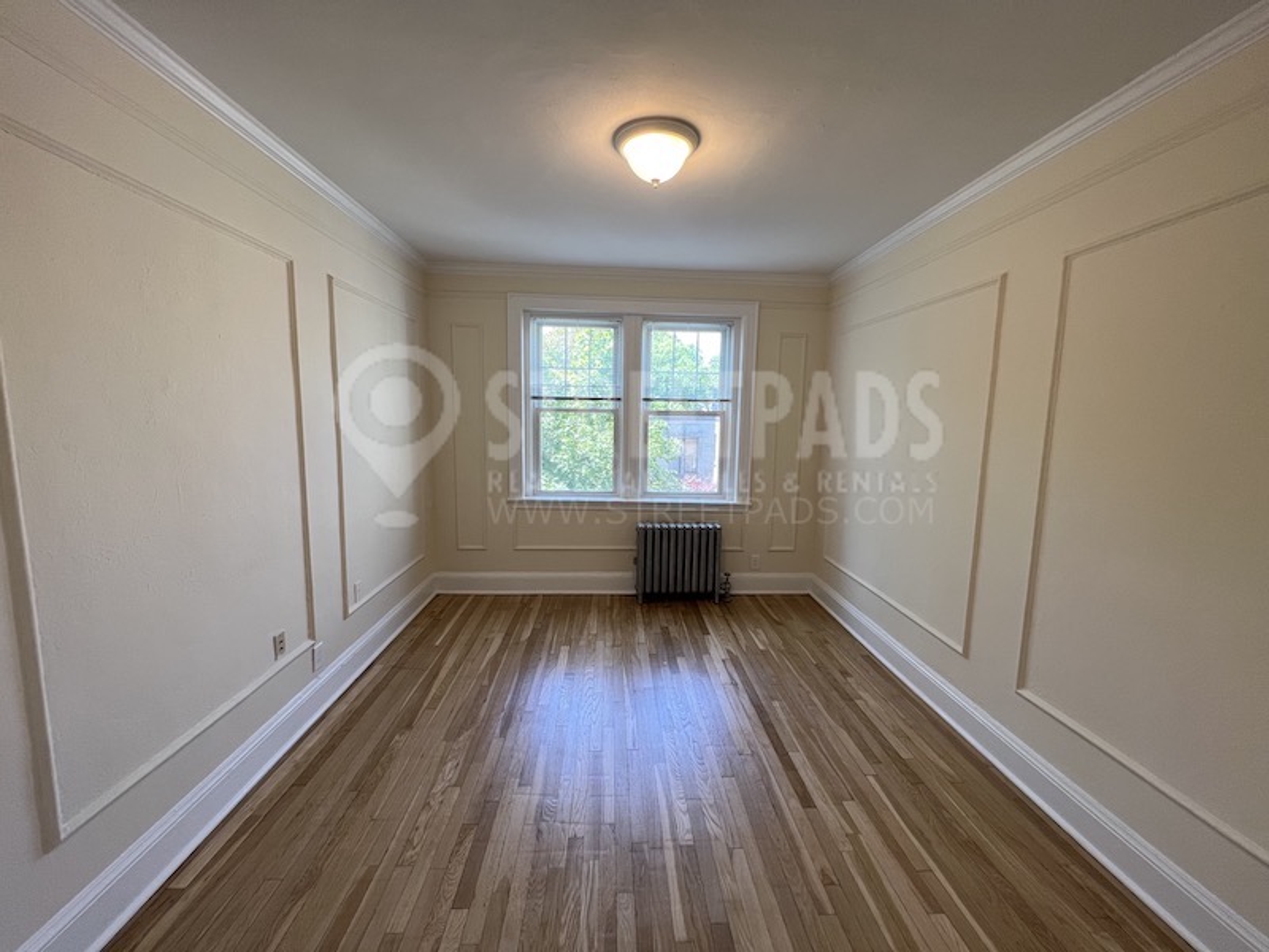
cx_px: 634
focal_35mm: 13
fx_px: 477
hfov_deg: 106.2
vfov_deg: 89.9
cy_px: 476
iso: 100
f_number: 1.8
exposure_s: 1/120
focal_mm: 1.57
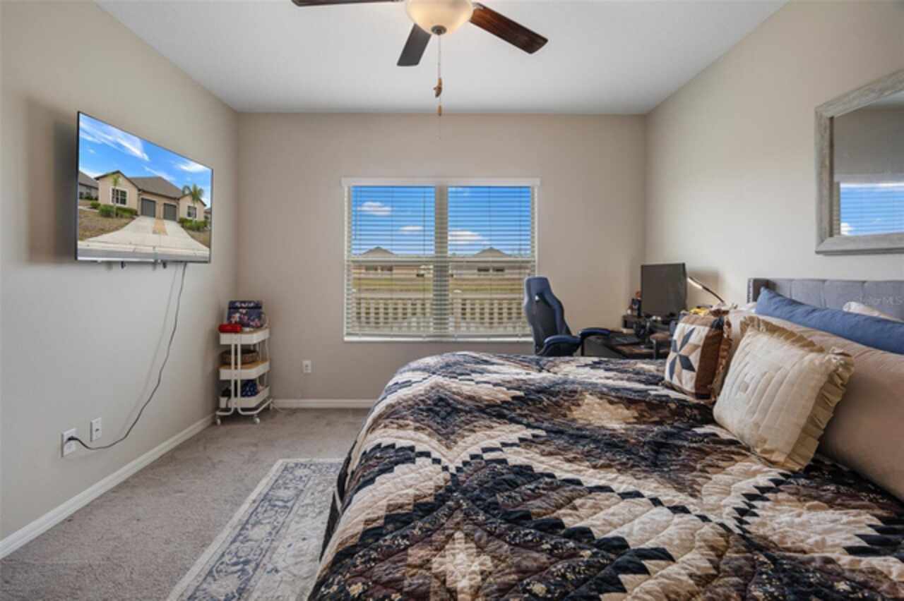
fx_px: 427
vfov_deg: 70.4
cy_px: 300
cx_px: 452
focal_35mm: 17
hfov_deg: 93.3
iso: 320
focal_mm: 17
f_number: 8
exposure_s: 1/4
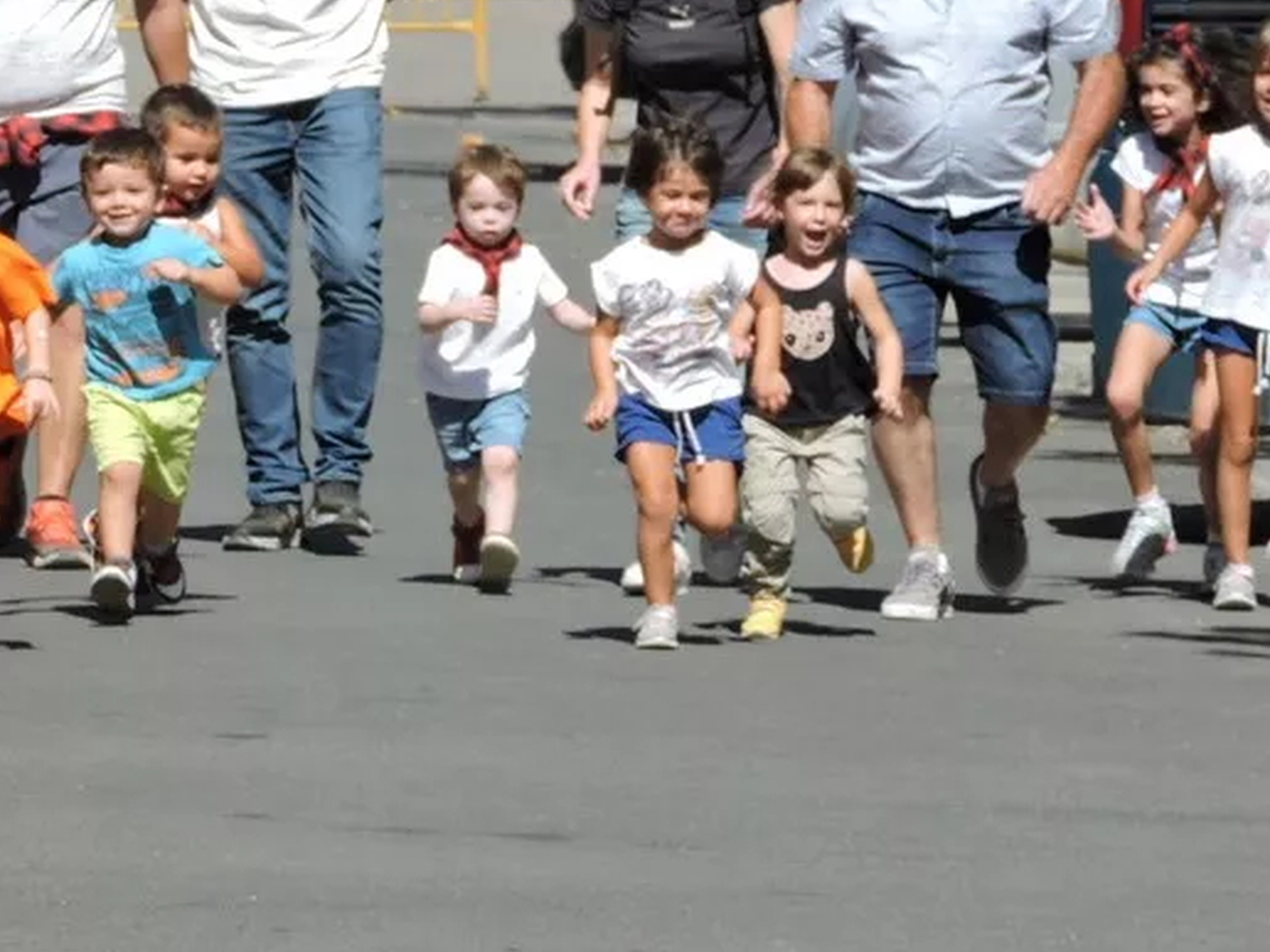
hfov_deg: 3.4
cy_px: 135
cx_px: 39
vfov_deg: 2.6
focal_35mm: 581
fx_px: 21316
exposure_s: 1/640
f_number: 4.7
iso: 100
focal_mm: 44.6
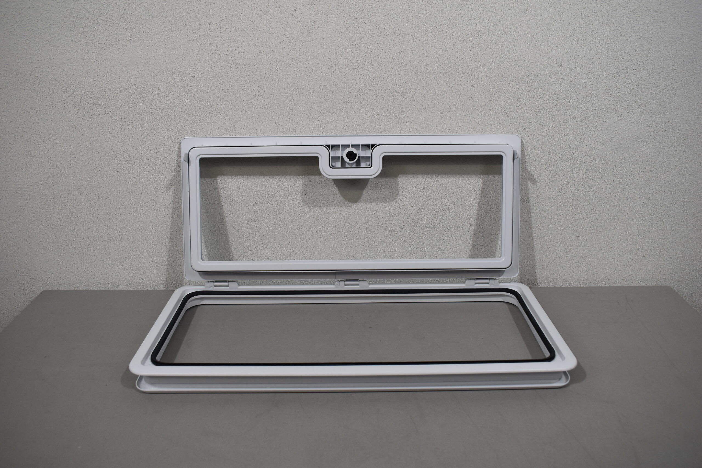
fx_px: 585
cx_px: 351
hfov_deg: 61.9
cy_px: 234
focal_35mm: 30
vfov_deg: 43.6
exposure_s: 1/125
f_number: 5.6
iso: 280
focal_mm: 20
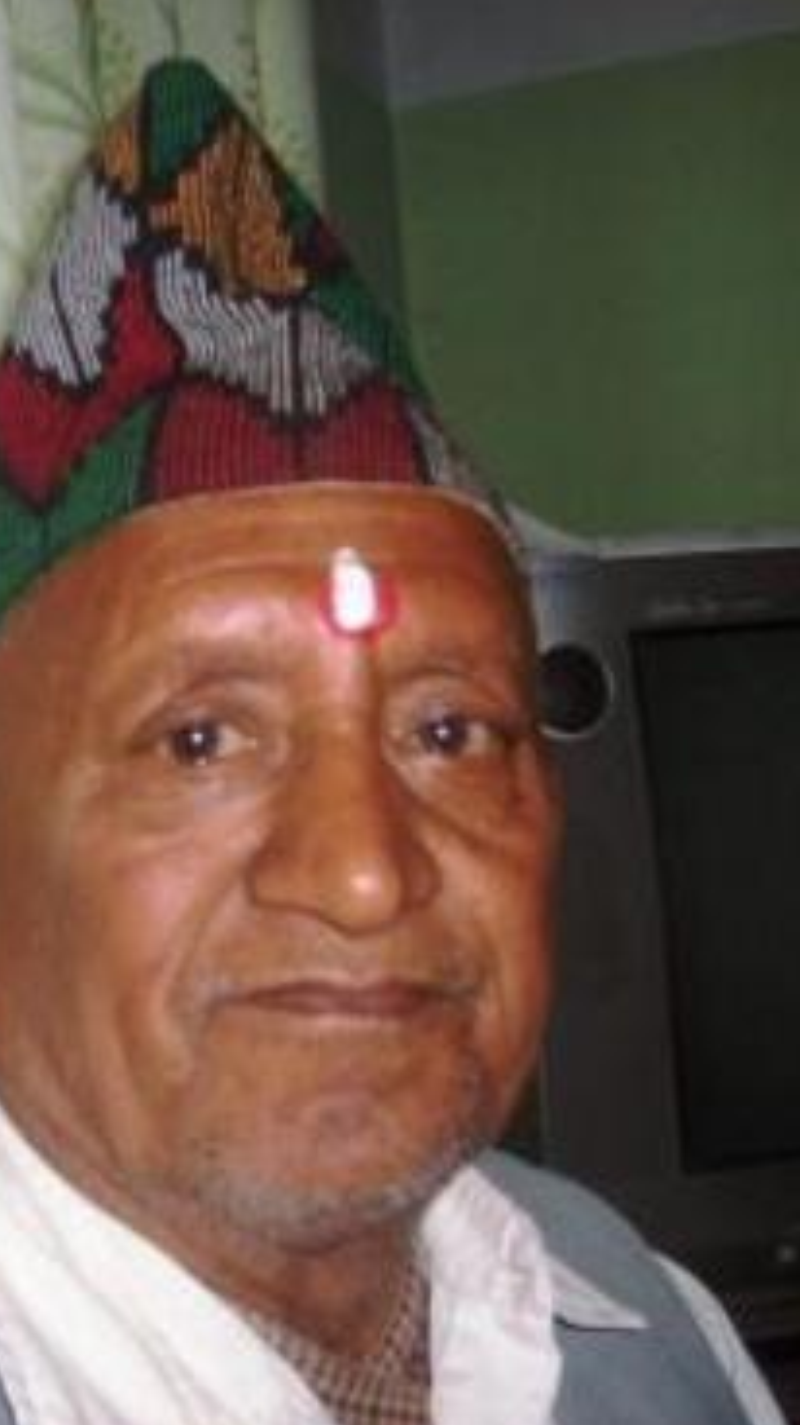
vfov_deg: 39.9
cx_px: 171
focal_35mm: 52
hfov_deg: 22.7
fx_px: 1964
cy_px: 716
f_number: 2.8
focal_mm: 5.8
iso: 100
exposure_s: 1/45
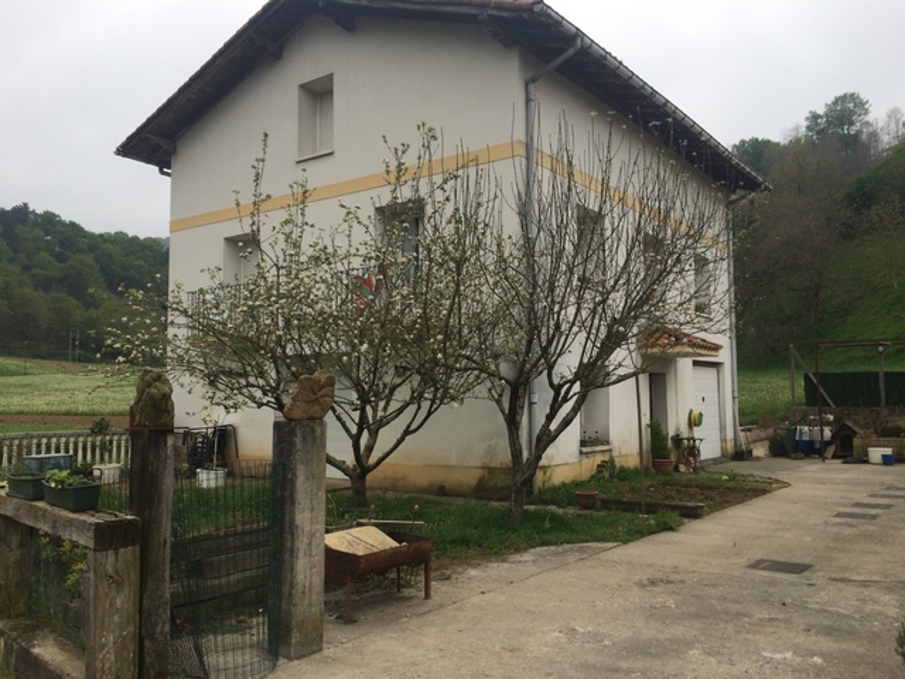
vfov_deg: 48.2
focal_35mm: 29
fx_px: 758
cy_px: 340
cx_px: 452
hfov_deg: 61.7
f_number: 2.2
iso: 32
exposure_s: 1/746
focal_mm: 4.15
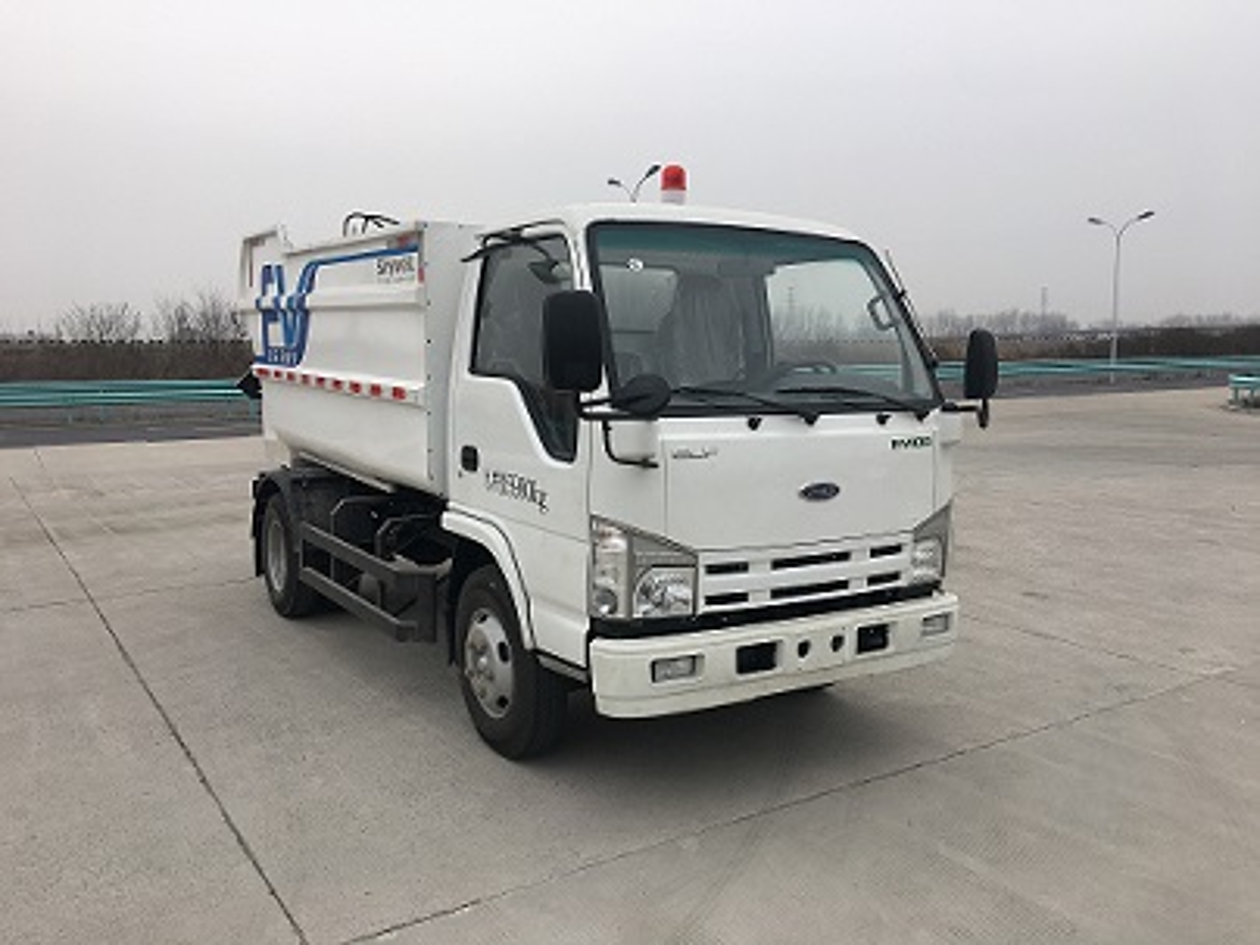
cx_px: 630
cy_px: 472
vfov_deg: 48.2
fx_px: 1056
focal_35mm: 29
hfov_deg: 61.7
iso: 25
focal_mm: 4.15
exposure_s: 1/114
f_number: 2.2
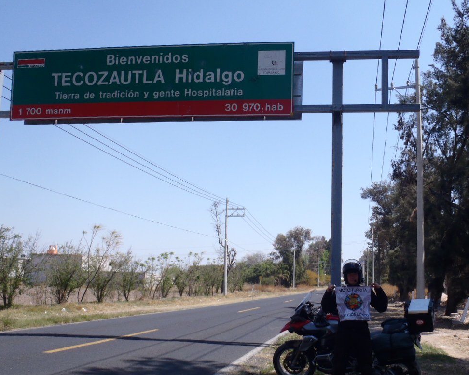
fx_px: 500
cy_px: 207
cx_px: 291
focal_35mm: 36
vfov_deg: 41.1
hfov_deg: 49.8
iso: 80
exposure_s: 1/60
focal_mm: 5
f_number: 10
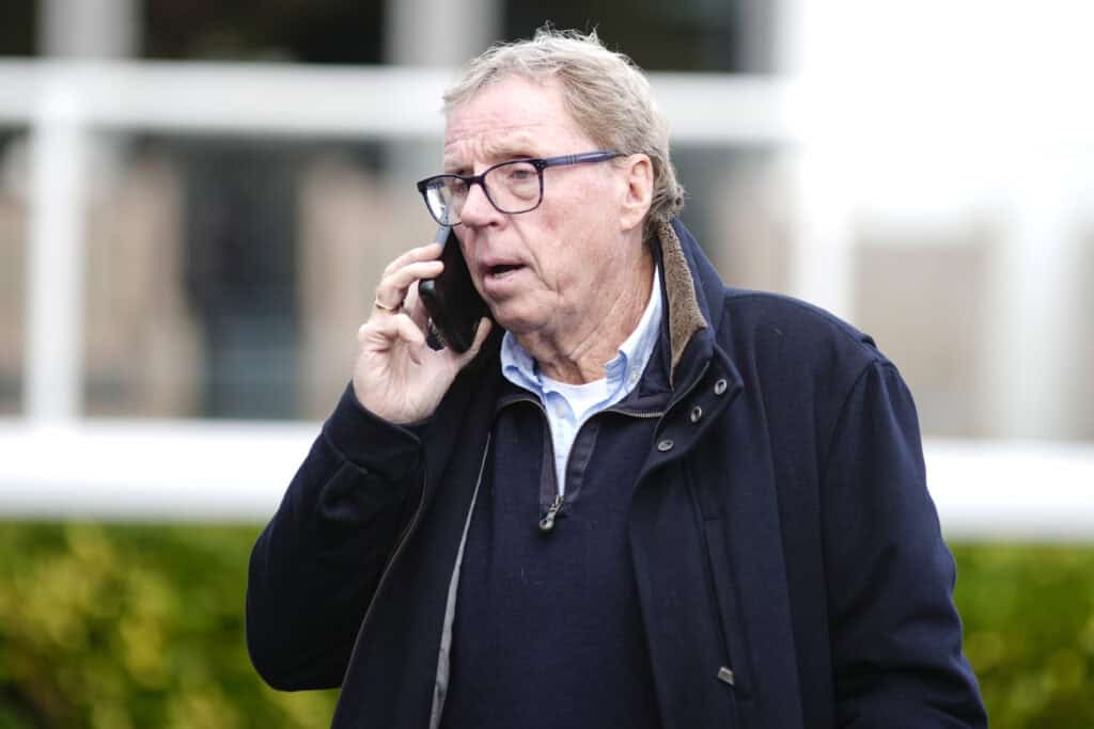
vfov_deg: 6.9
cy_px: 364
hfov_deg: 10.3
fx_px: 6078
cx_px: 547
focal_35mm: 200
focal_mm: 200
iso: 200
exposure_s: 1/800
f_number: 1.8
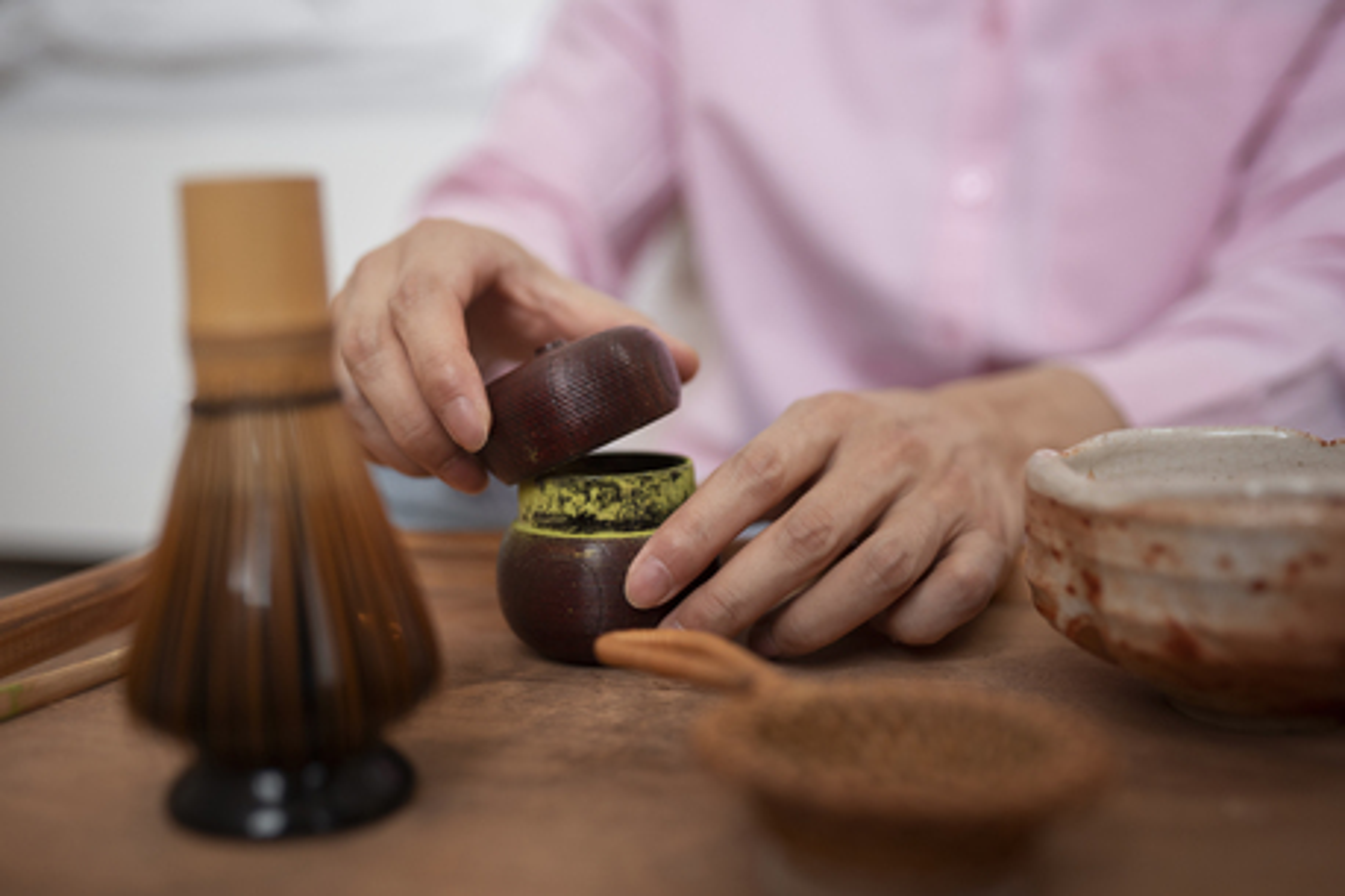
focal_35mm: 35
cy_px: 448
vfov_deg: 37.8
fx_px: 1307
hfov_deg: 54.5
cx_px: 672
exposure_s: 1/250
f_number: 2
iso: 800
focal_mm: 35
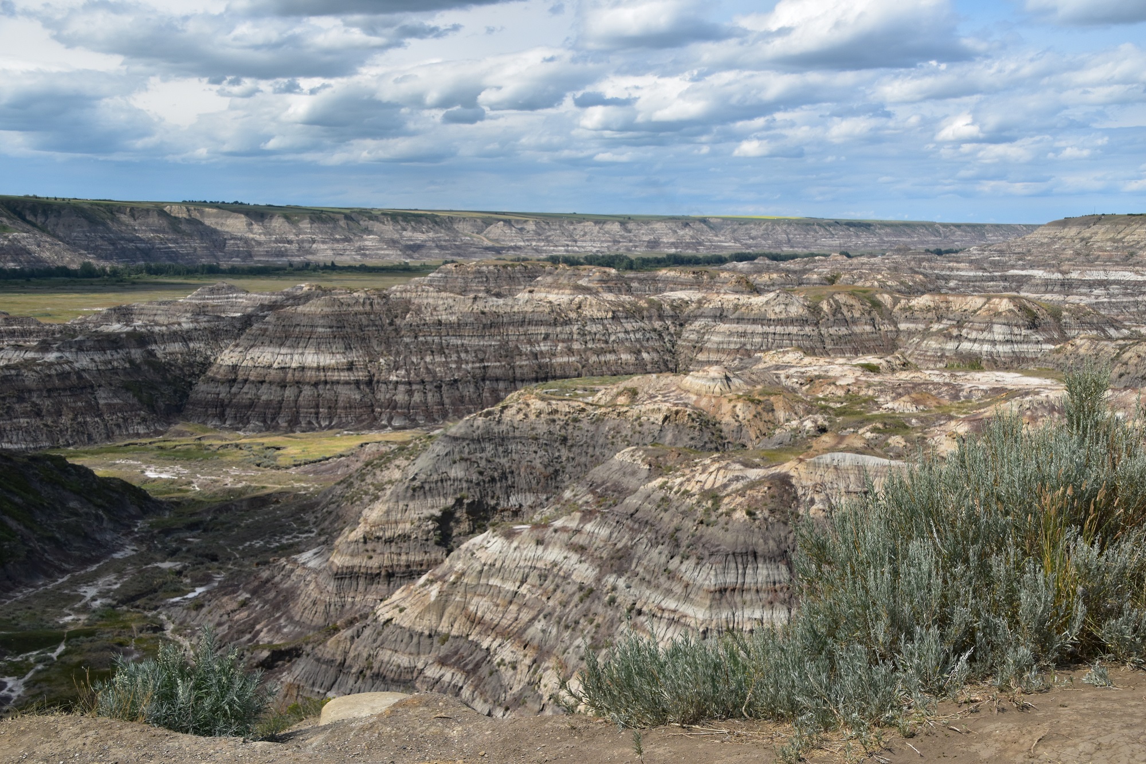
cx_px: 573
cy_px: 382
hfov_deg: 41.1
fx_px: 1528
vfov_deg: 28.1
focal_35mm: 48
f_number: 11
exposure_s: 1/500
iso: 320
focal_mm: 32
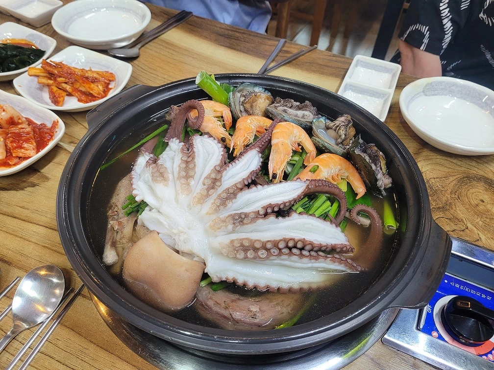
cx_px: 247
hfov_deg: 67.3
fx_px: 371
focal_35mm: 26
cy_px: 185
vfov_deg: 53.1
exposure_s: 1/60
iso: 200
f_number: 1.8
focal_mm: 5.4
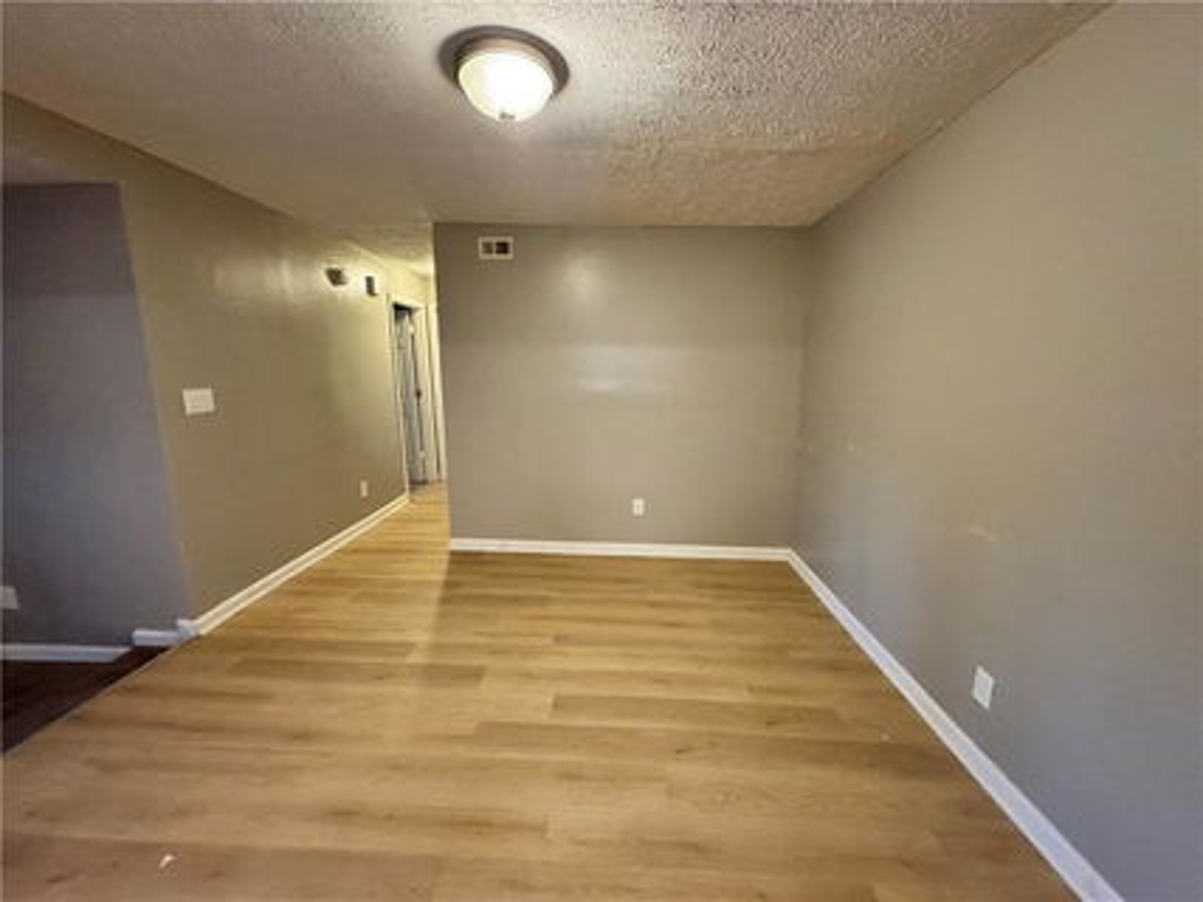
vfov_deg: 85.6
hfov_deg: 102.1
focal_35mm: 14
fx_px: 486
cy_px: 451
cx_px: 602
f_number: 2.2
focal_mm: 2.22
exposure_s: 1/60
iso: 1000
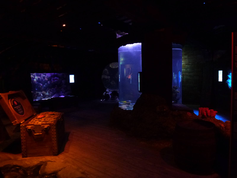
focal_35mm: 24
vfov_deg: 56.8
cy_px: 89
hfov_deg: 71.6
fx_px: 164
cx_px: 118
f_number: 3.3
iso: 400
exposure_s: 1/4
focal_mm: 4.3
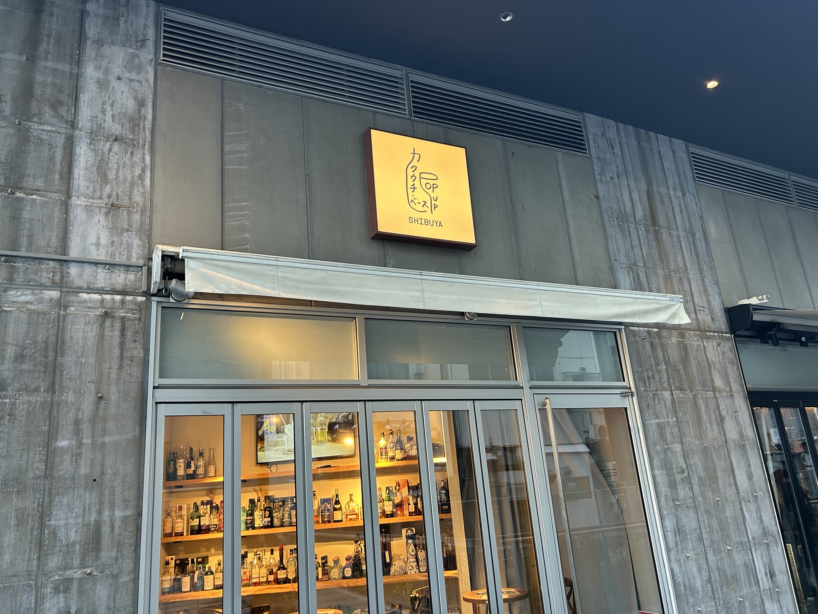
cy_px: 307
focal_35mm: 26
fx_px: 614
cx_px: 409
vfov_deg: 53.1
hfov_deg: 67.3
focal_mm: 5.7
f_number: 1.5
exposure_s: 1/100
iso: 125
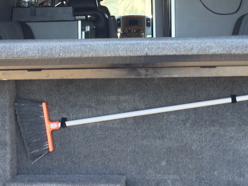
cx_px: 130
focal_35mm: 76
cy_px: 64
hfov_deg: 25.7
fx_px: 545
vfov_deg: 19.3
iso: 40
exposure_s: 1/40
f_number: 2.2
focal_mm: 4.15
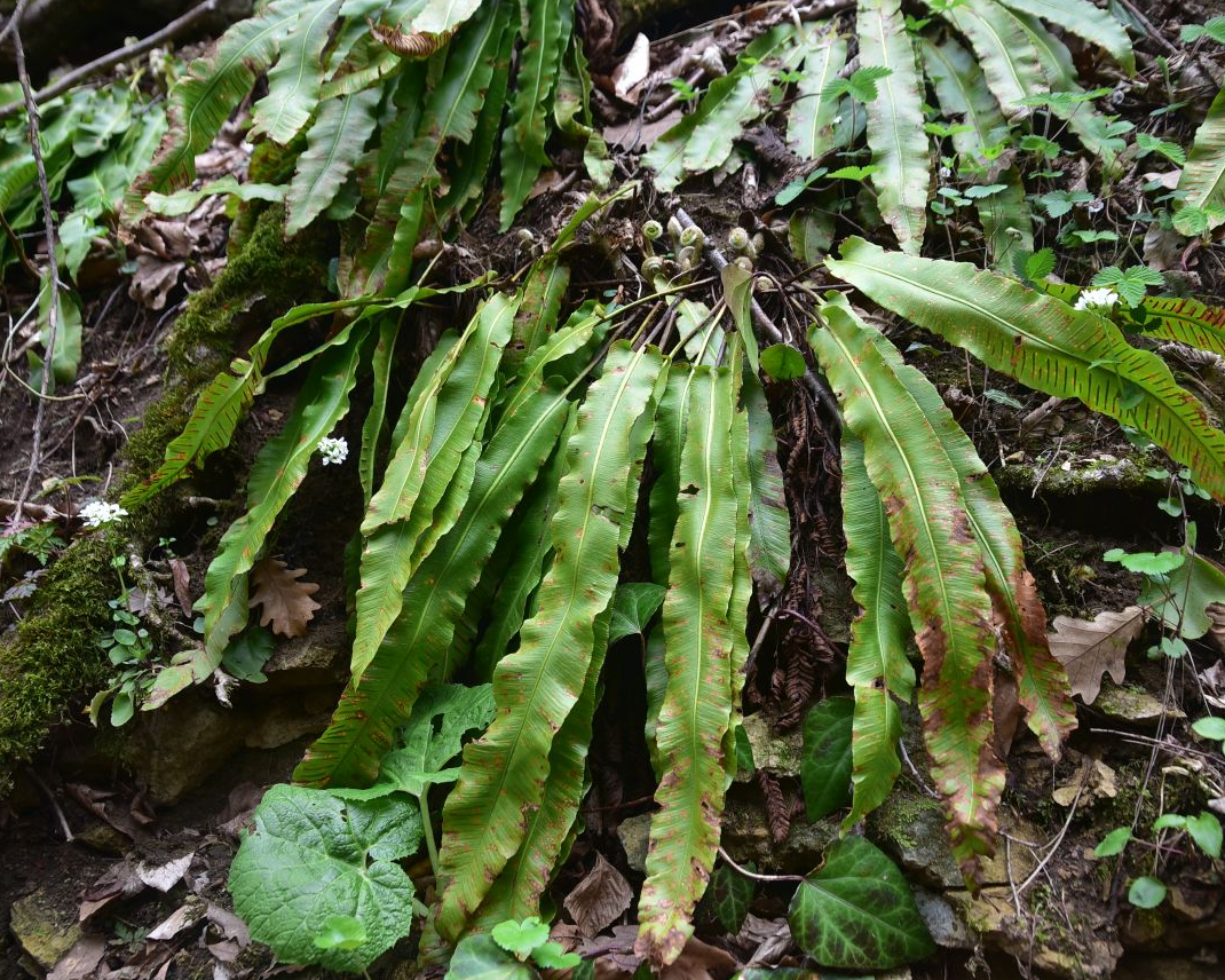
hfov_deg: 33.0
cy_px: 489
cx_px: 647
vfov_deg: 26.7
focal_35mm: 57
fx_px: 2067
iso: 500
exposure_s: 1/125
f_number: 5
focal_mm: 50
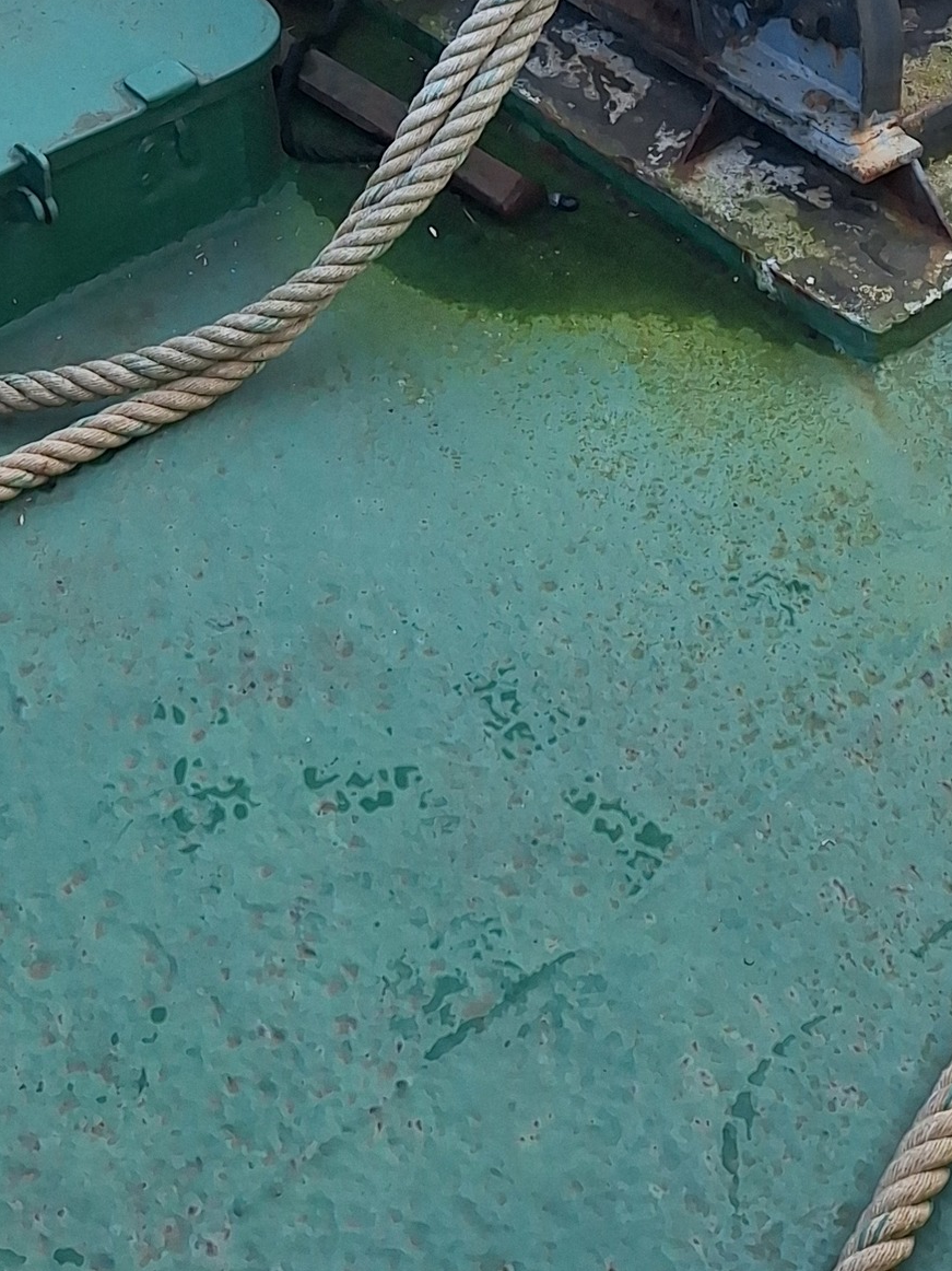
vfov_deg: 25.8
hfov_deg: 22.2
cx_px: 402
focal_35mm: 66
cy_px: -317
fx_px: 2421
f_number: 1.8
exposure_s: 1/119
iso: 40
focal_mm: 5.54
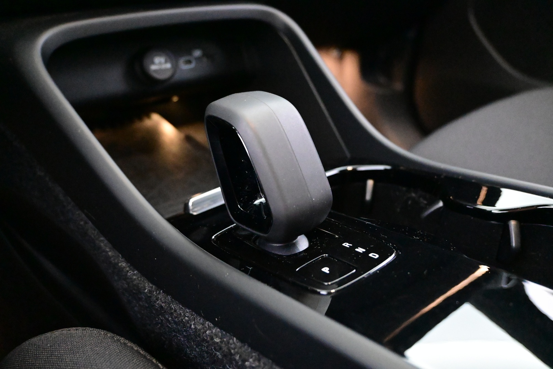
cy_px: 184
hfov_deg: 59.5
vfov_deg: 41.7
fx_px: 484
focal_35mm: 32
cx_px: 276
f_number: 4
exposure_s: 1/30
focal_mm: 21
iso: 16000
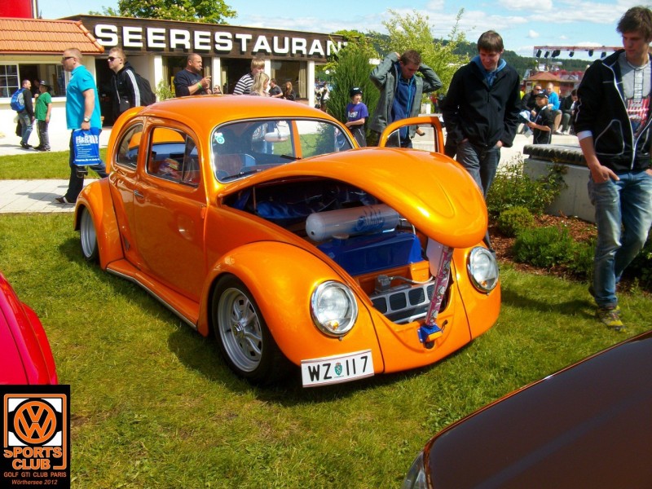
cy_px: 244
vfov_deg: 41.8
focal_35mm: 34
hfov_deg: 54.0
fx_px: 640
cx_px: 326
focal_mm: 5.7
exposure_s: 1/240
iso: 80
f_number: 5.5
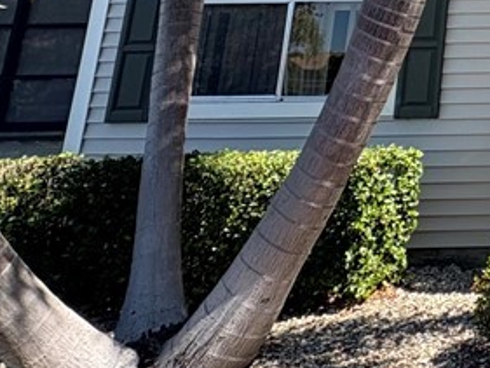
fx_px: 722
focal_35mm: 51
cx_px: 777
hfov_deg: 25.4
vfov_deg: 25.5
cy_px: -81
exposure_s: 1/459
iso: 40
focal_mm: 2.22
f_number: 2.2
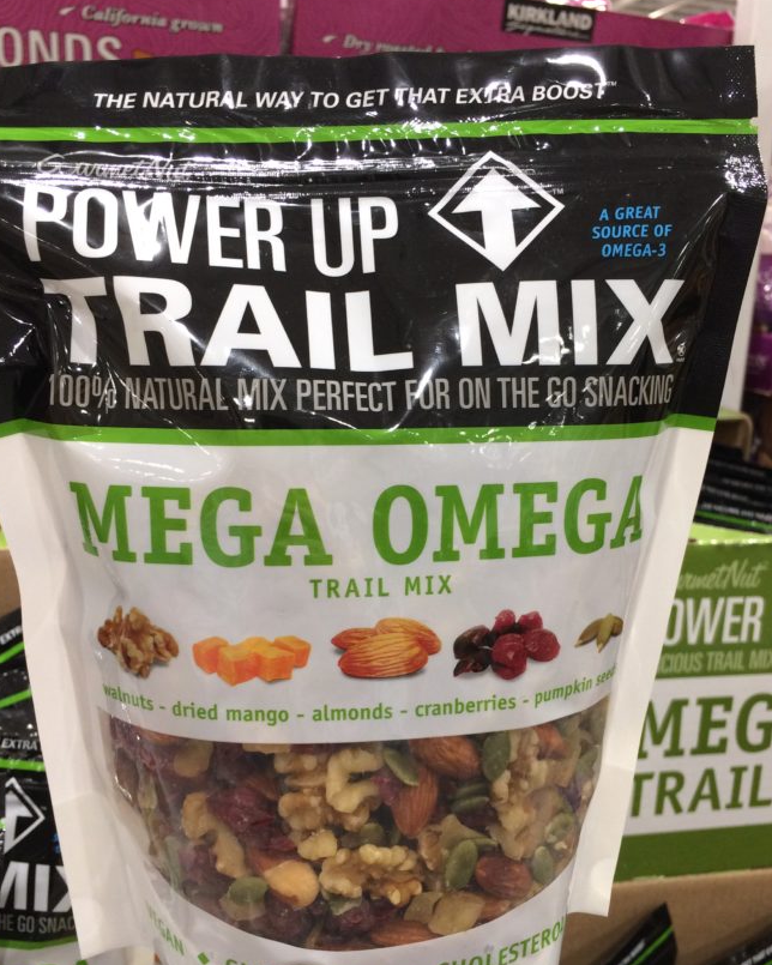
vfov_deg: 50.2
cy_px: 519
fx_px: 1028
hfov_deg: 41.1
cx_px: 409
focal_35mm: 36
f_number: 2.2
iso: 125
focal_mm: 4.15
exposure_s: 1/30
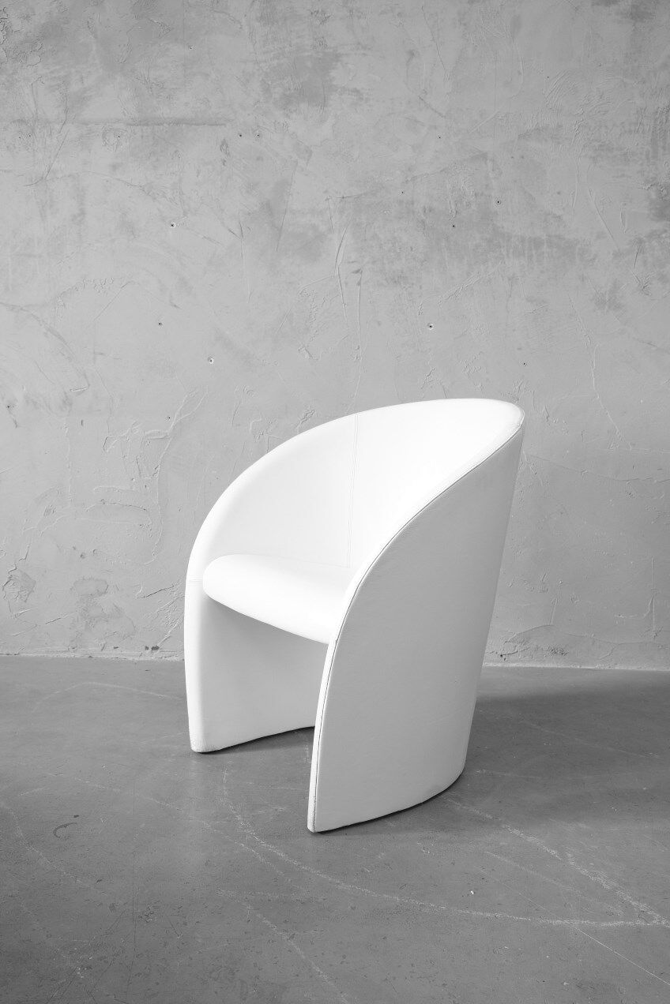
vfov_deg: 58.7
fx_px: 893
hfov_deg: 41.1
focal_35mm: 32
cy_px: 502
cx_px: 335
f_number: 4
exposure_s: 1/30
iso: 640
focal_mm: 21.2
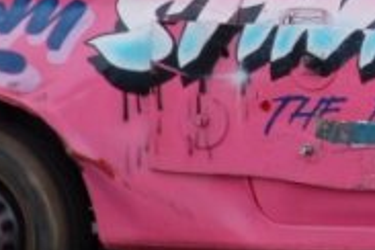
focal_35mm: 707
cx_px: 492
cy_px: -160
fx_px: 7361
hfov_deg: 2.9
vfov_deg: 1.9
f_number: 6
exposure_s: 1/320
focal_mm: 135
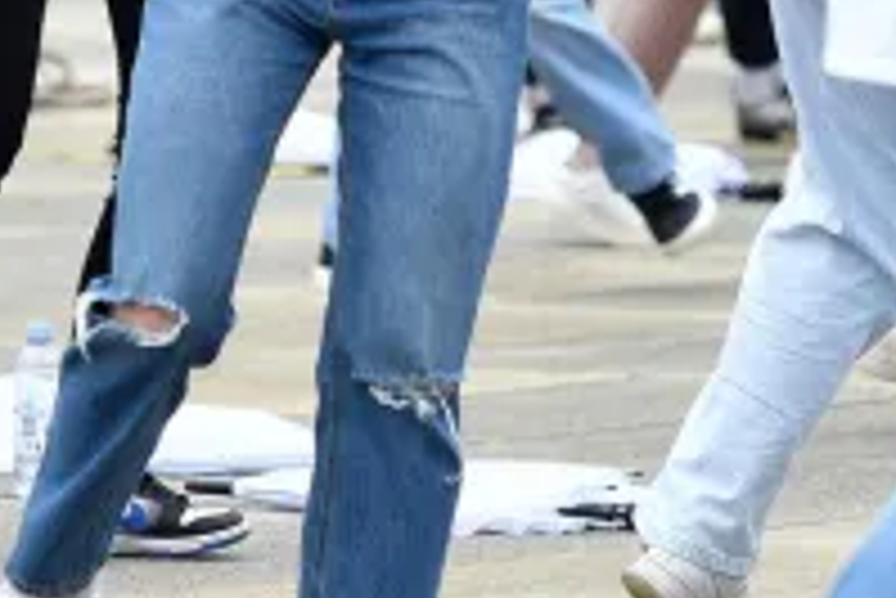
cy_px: -133
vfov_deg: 2.8
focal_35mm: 496
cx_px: 657
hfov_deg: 4.2
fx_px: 12353
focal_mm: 130
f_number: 5
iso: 180
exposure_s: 1/800
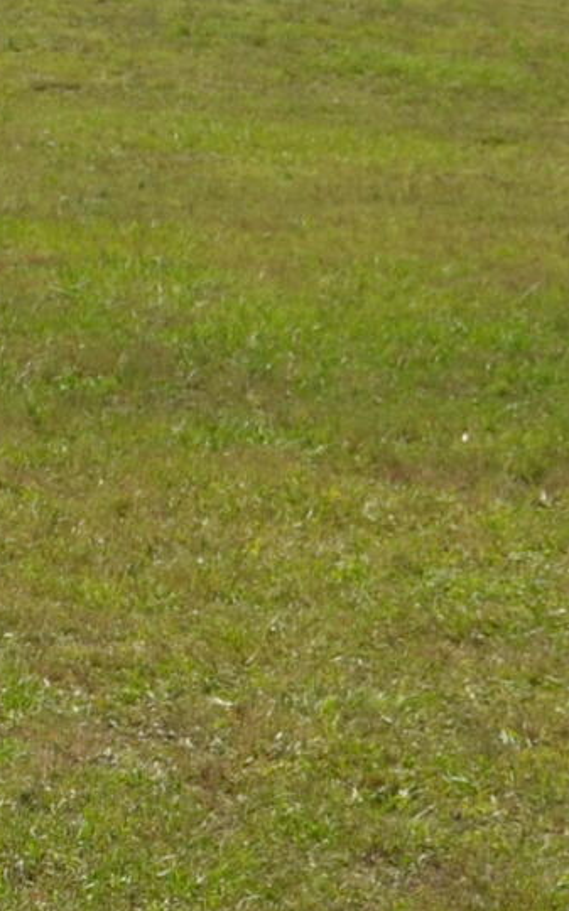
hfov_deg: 6.1
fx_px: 4645
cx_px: -1543
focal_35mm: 187
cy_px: -42
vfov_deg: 11.1
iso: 100
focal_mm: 22
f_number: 3.5
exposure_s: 1/1000
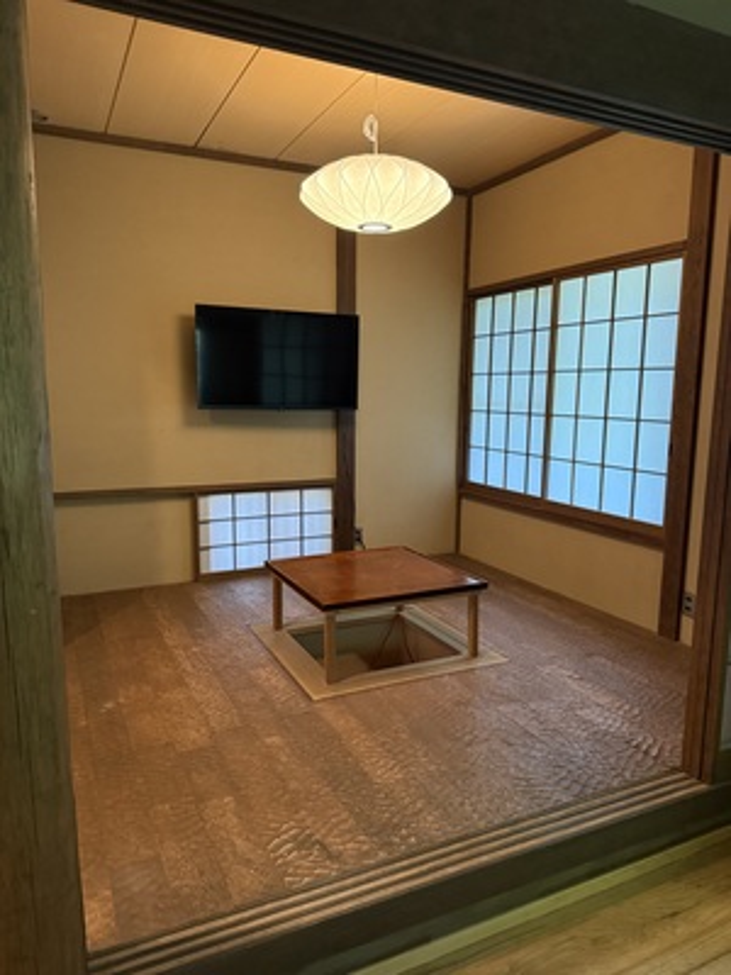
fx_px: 676
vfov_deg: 71.6
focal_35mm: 24
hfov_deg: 56.8
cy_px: 488
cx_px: 366
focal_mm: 6.76
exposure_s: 1/33
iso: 640
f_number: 1.78
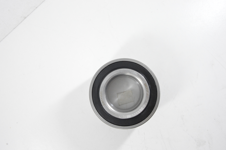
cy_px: 78
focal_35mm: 51
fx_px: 320
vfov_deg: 26.4
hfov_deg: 38.9
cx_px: 109
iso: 3200
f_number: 8
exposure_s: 1/100
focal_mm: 32
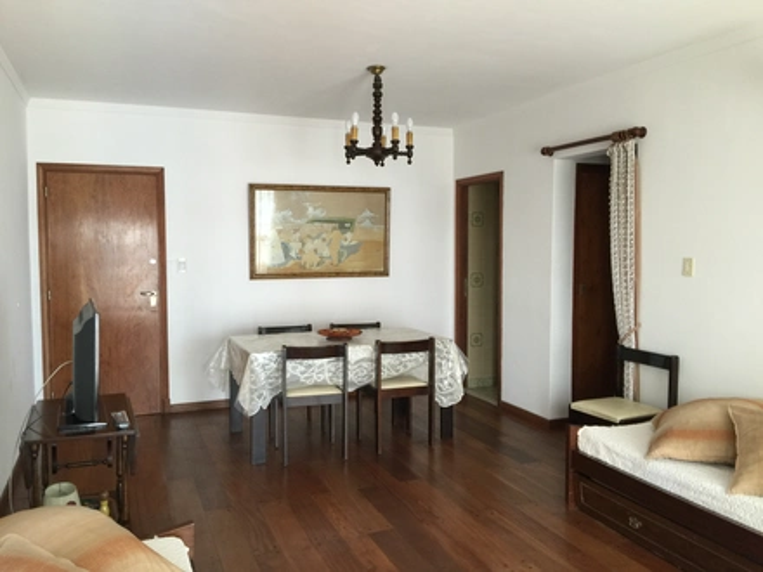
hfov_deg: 61.7
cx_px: 382
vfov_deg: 48.2
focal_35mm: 29
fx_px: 639
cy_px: 286
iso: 50
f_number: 2.2
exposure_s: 1/33
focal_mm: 4.15
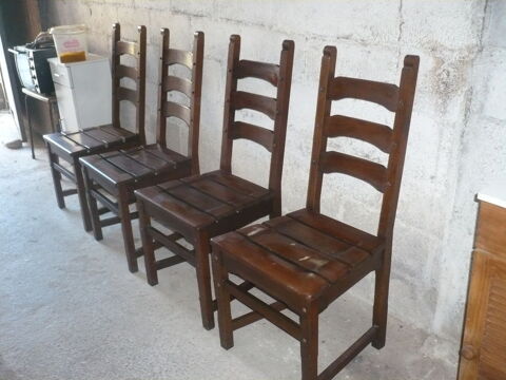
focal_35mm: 35
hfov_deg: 52.6
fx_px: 512
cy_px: 190
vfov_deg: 40.7
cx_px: 253
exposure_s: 1/30
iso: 400
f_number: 2.8
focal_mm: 5.8
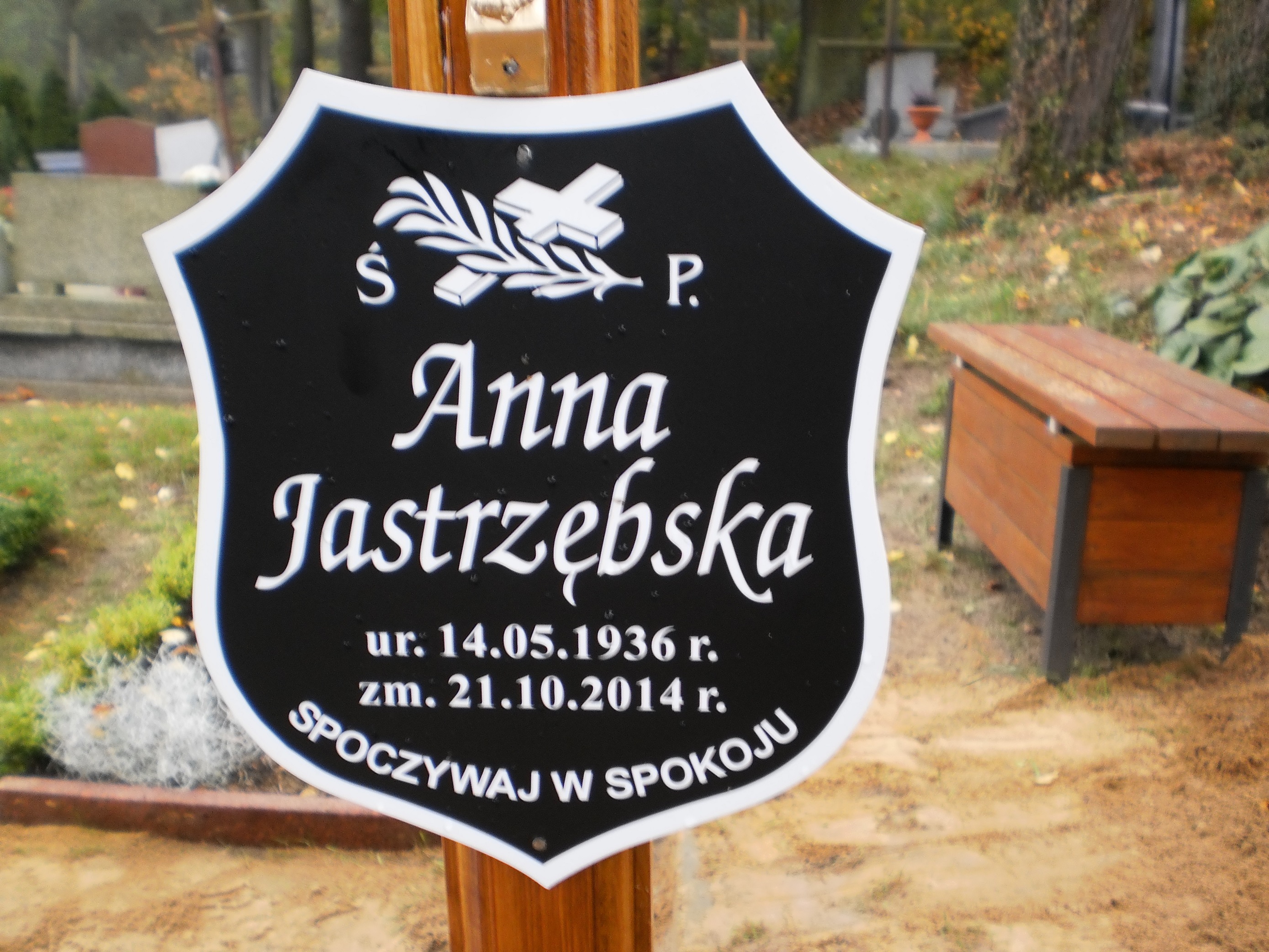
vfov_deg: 39.7
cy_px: 476
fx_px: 1320
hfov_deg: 51.4
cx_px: 634
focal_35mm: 36
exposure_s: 1/10
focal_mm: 6.3
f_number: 3.1
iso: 125
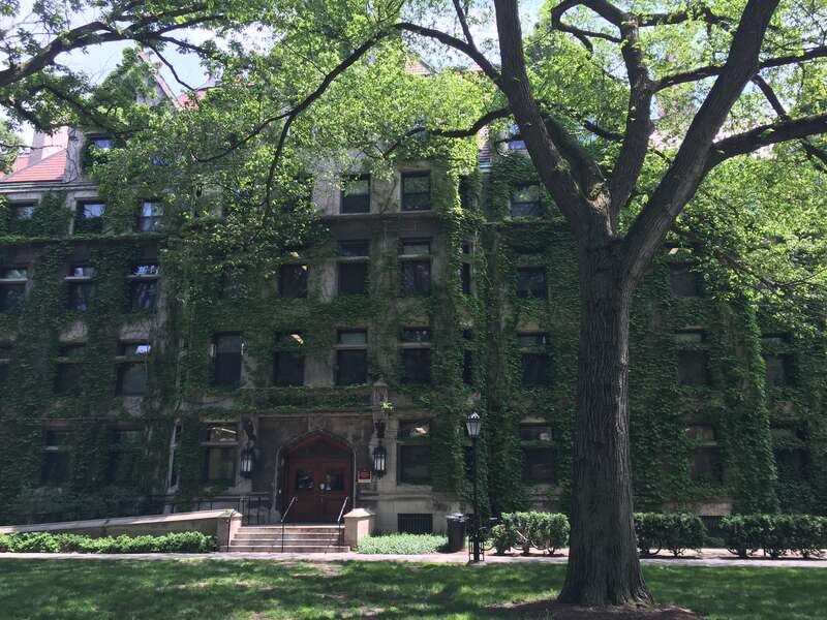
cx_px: 414
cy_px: 310
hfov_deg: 61.7
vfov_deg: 48.2
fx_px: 693
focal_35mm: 29
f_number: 2.2
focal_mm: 4.15
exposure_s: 1/244
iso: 32
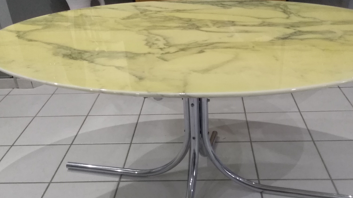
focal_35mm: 39
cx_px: 191
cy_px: 133
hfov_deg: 51.5
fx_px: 365
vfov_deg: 30.2
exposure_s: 1/33.3
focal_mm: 3.54
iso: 657
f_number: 2
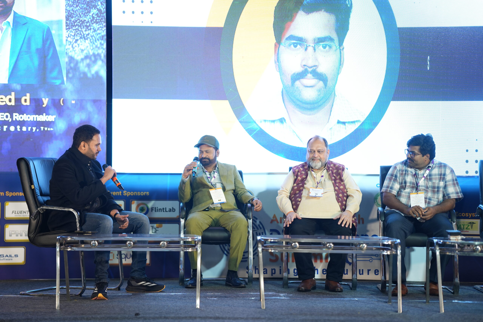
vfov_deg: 16.1
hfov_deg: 23.9
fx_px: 1140
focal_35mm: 85
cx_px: 242
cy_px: 161
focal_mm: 85
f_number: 1.4
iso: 500
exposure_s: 1/500
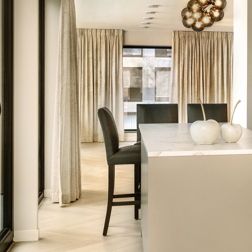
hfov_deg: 20.8
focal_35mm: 78
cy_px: 100
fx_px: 642
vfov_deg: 22.2
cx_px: 297
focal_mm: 34
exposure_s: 1/4
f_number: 8
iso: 640
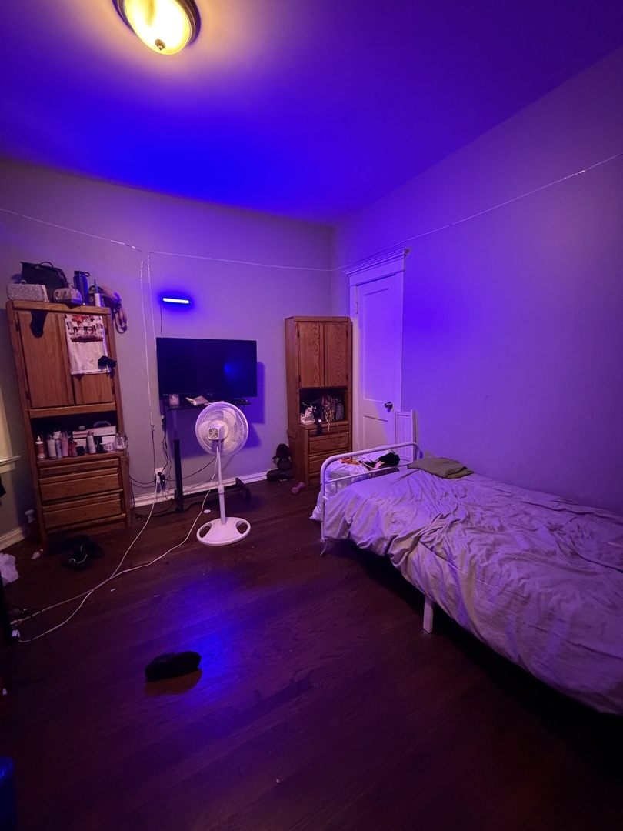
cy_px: 416
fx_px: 336
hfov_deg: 85.7
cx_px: 312
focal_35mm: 14
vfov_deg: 102.1
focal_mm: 2.22
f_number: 2.2
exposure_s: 1/40
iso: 1250
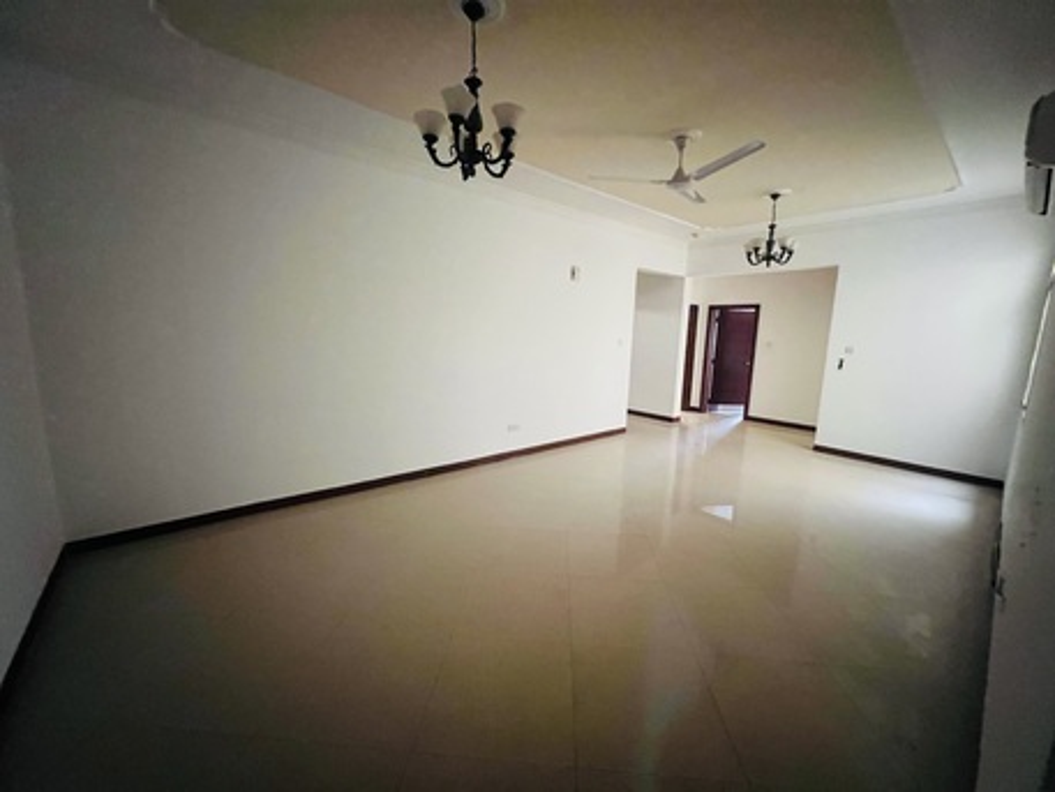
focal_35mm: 13
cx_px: 528
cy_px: 396
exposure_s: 1/50
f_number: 1.8
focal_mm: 1.57
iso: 1000
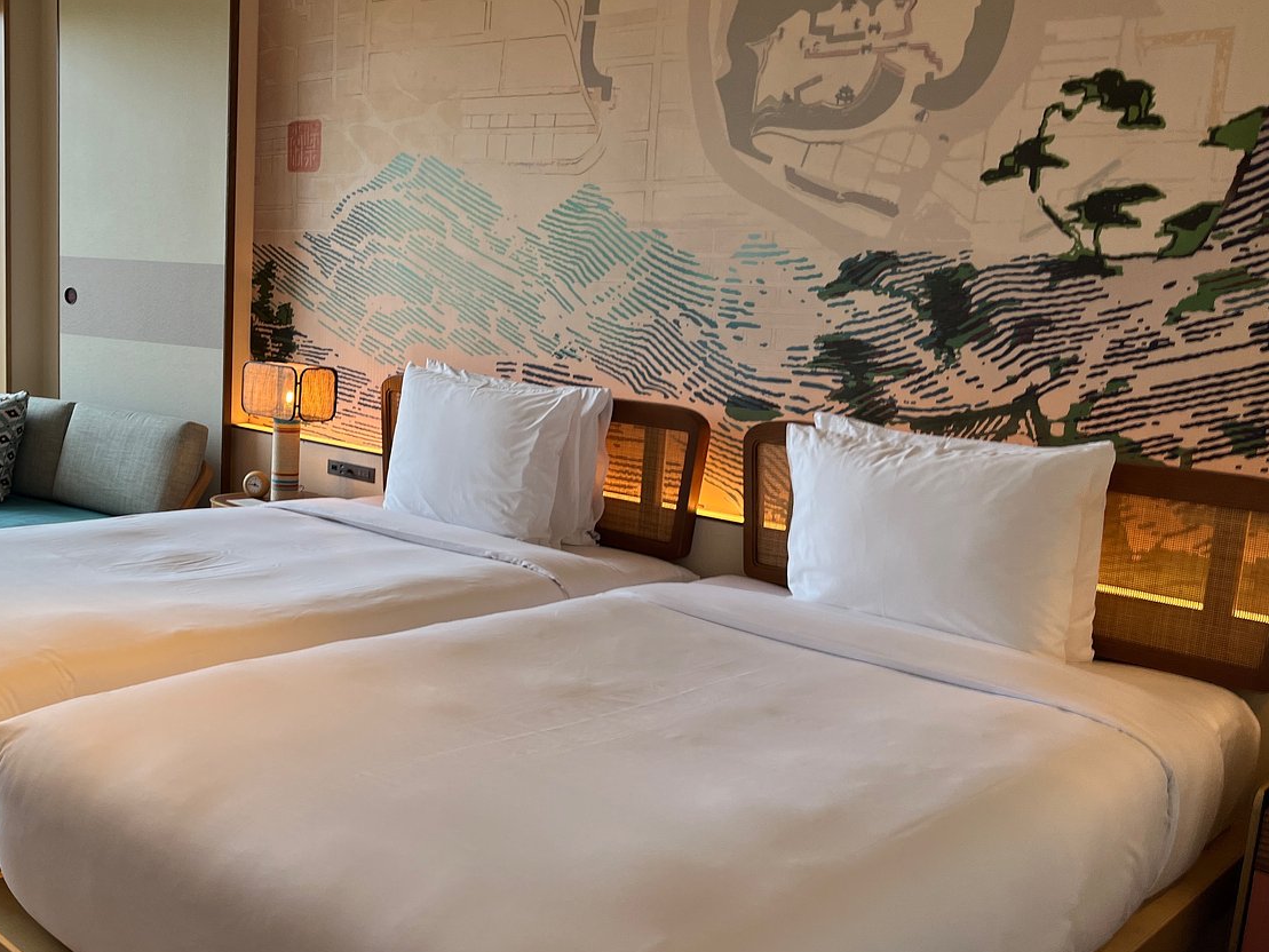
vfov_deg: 39.7
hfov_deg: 50.3
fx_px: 1320
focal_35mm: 36
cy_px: 493
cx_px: 410
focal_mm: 5.1
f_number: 1.6
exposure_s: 1/120
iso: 40
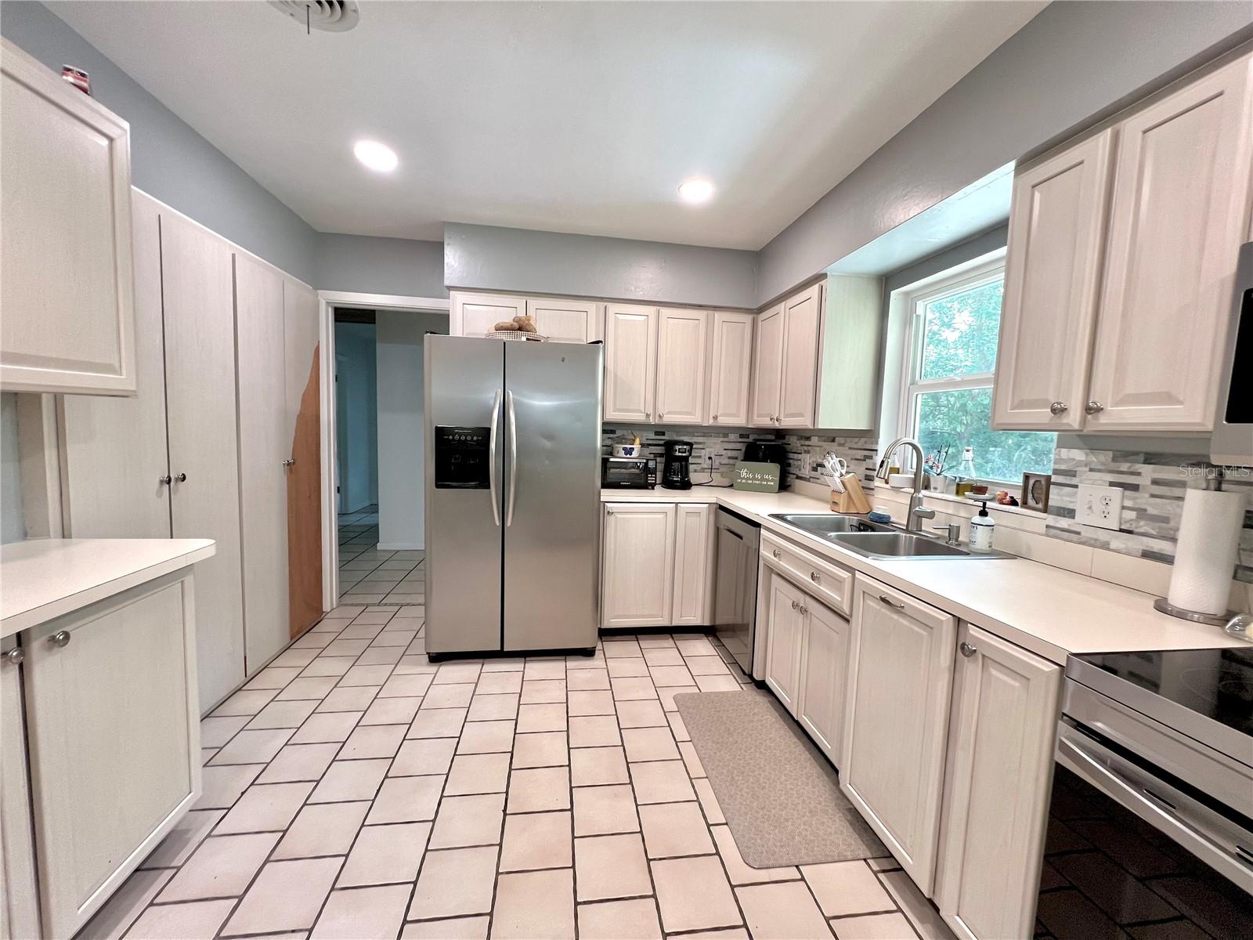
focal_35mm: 13
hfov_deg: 106.2
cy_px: 470
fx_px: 471
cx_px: 626
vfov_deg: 89.9
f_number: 1.8
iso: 125
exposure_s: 1/62
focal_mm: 1.57
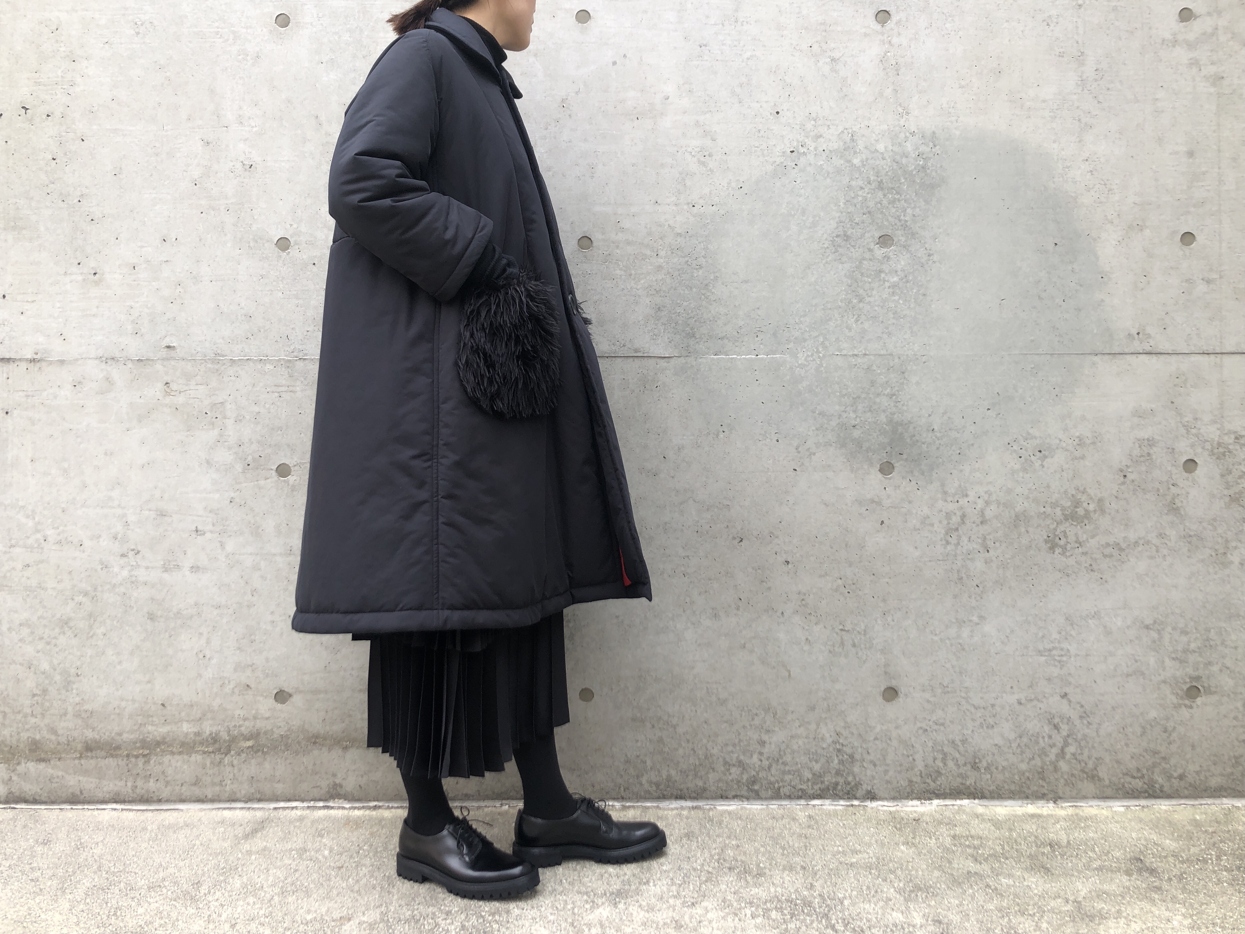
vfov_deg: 49.7
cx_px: 622
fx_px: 1007
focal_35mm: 28
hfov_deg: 63.4
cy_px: 467
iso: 25
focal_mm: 3.99
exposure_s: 1/120
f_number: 1.8
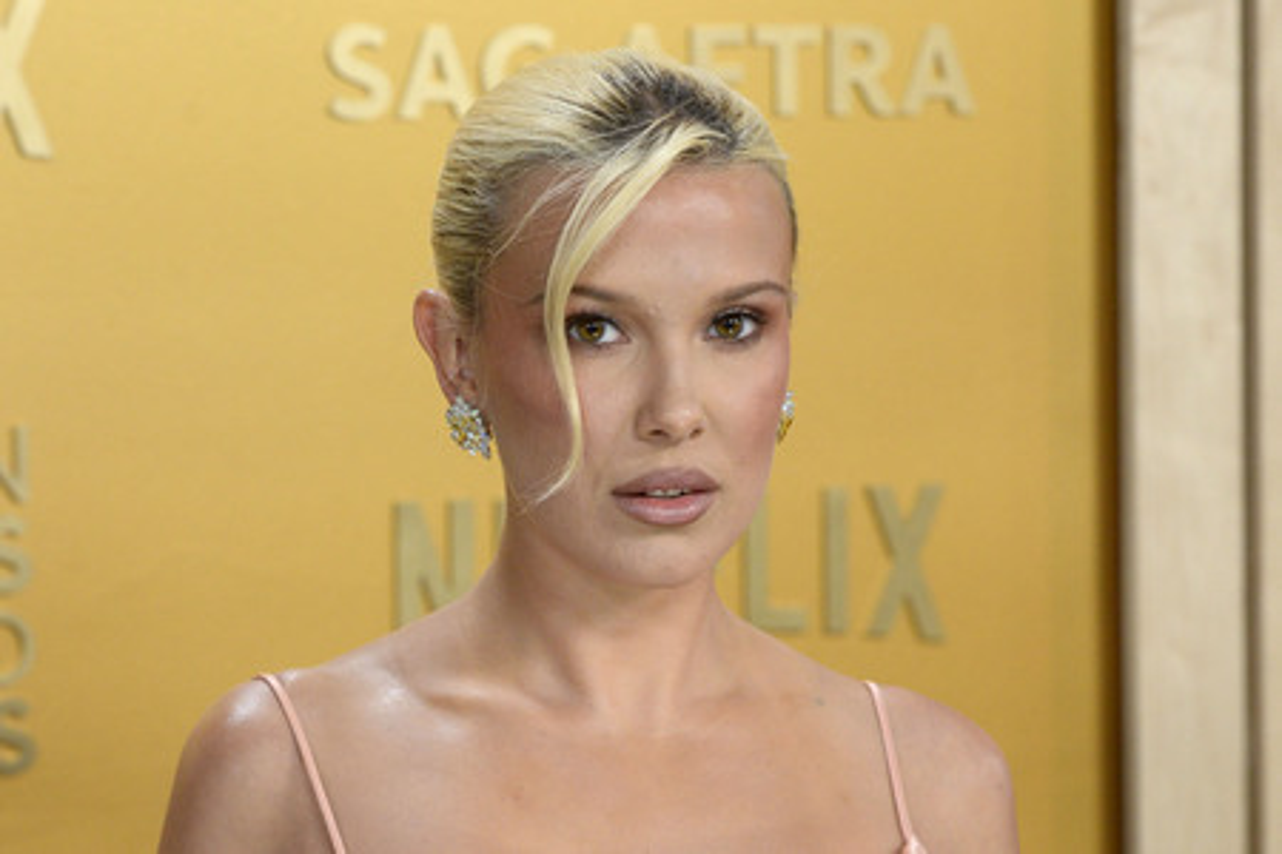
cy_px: 427
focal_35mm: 135
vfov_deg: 10.2
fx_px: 4807
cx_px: 641
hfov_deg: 15.2
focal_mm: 135
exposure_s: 1/250
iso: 2500
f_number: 6.3
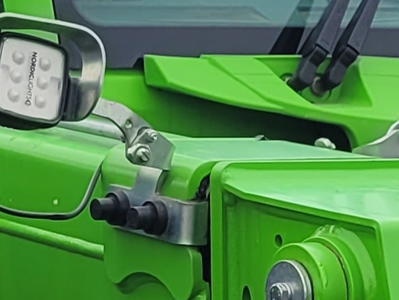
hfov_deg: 9.6
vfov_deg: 7.1
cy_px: 445
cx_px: 279
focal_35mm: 205
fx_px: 2365
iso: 40
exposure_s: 1/952
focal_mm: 5.4
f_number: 1.8
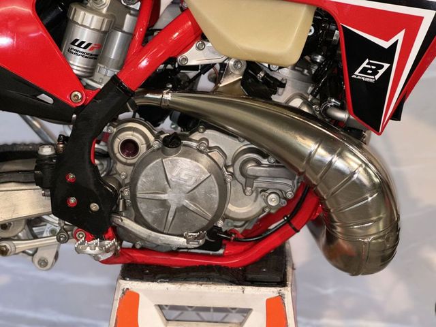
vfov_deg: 19.1
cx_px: 218
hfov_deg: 25.3
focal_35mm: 77
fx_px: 970
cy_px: 164
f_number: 2.8
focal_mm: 9
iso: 80
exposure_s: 1/33
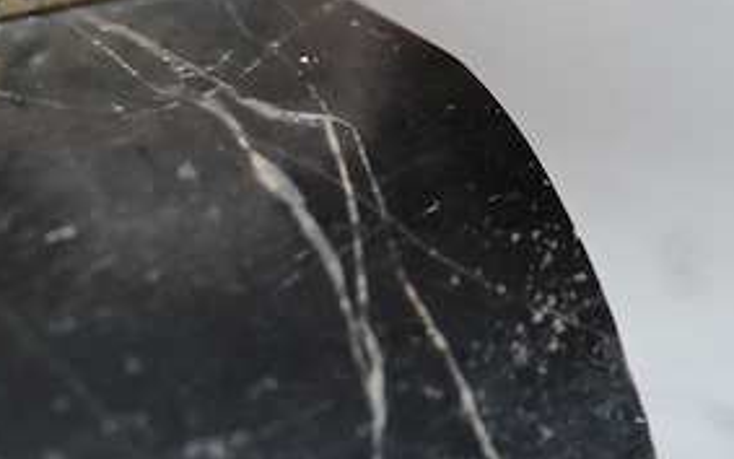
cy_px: -39
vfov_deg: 7.2
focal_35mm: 182
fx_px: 3641
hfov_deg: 11.1
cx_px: -359
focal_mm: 30
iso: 3200
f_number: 4.5
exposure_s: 1/400
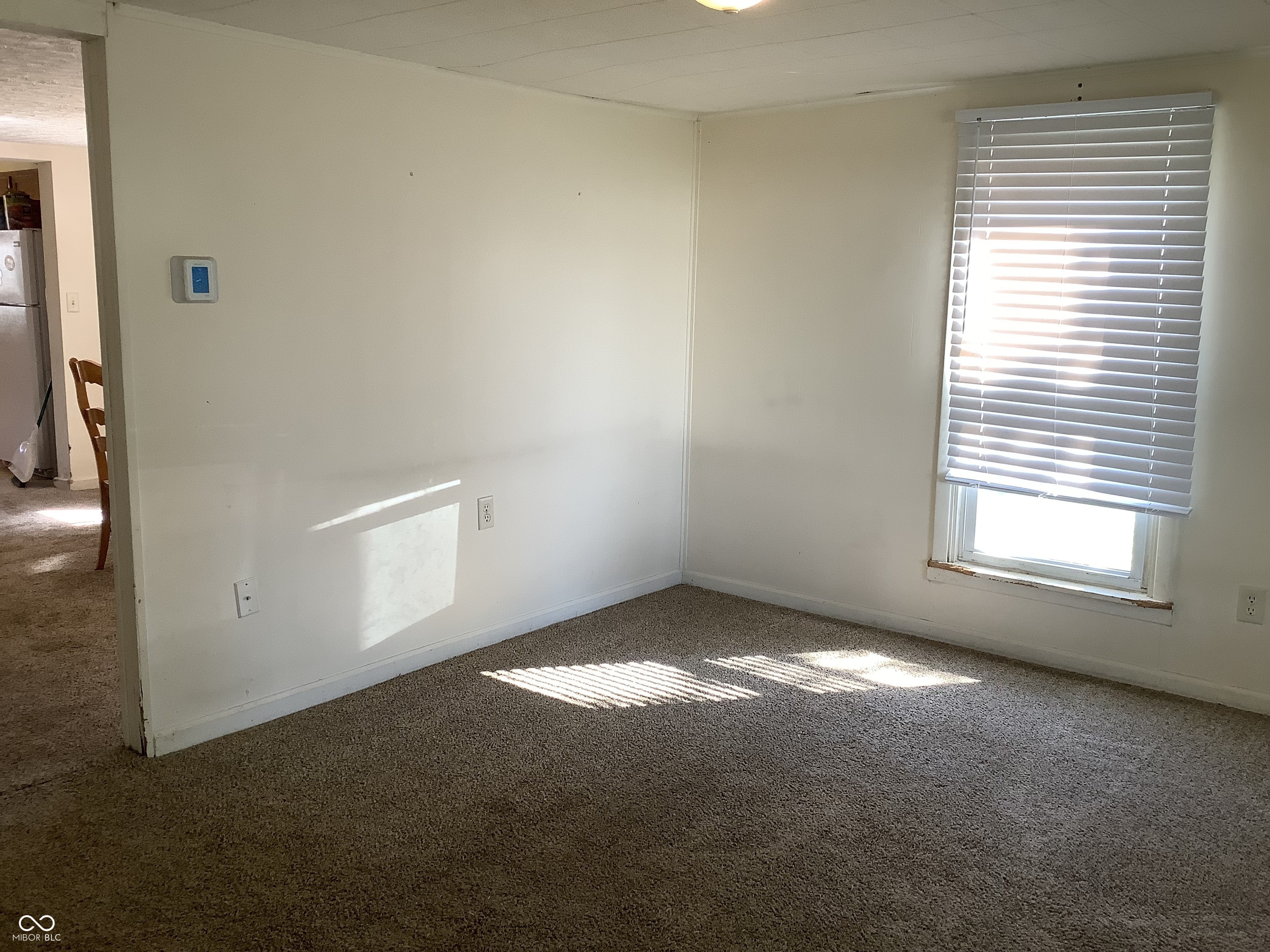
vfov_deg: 45.4
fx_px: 1137
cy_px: 476
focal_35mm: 31
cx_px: 635
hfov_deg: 58.4
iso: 64
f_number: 2.4
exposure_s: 1/60
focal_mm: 3.3
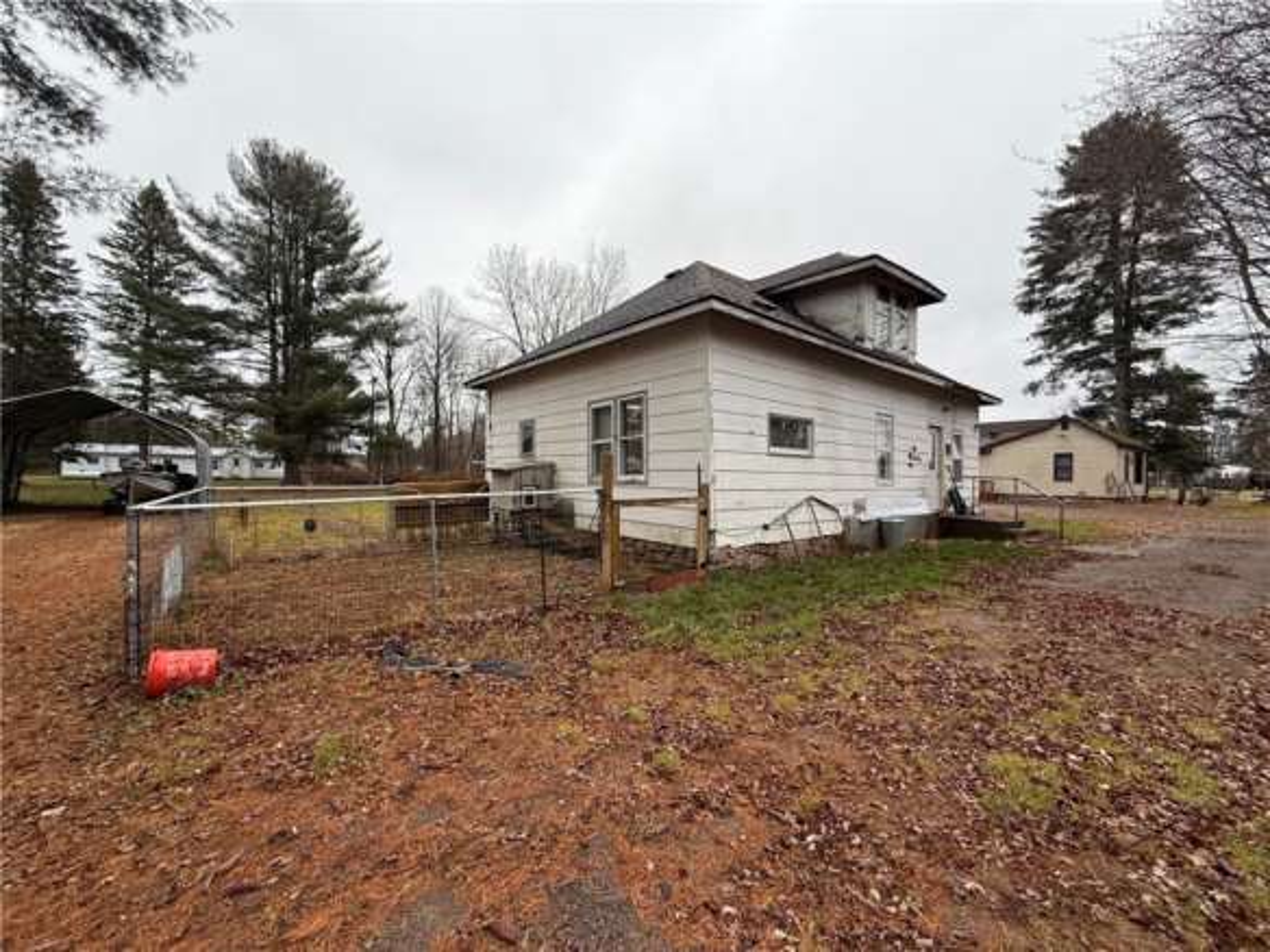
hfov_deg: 102.1
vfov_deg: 85.7
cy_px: 476
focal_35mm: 14
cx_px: 635
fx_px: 514
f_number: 2.2
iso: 64
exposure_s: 1/124
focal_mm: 2.22
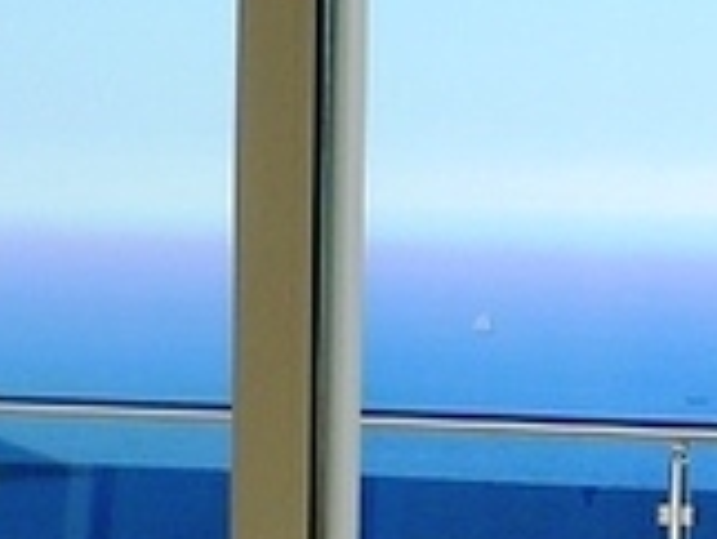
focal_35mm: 215
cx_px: 216
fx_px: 4457
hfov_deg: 9.2
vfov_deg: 6.8
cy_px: 793
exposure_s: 1/800
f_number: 4.5
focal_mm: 10.7
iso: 80
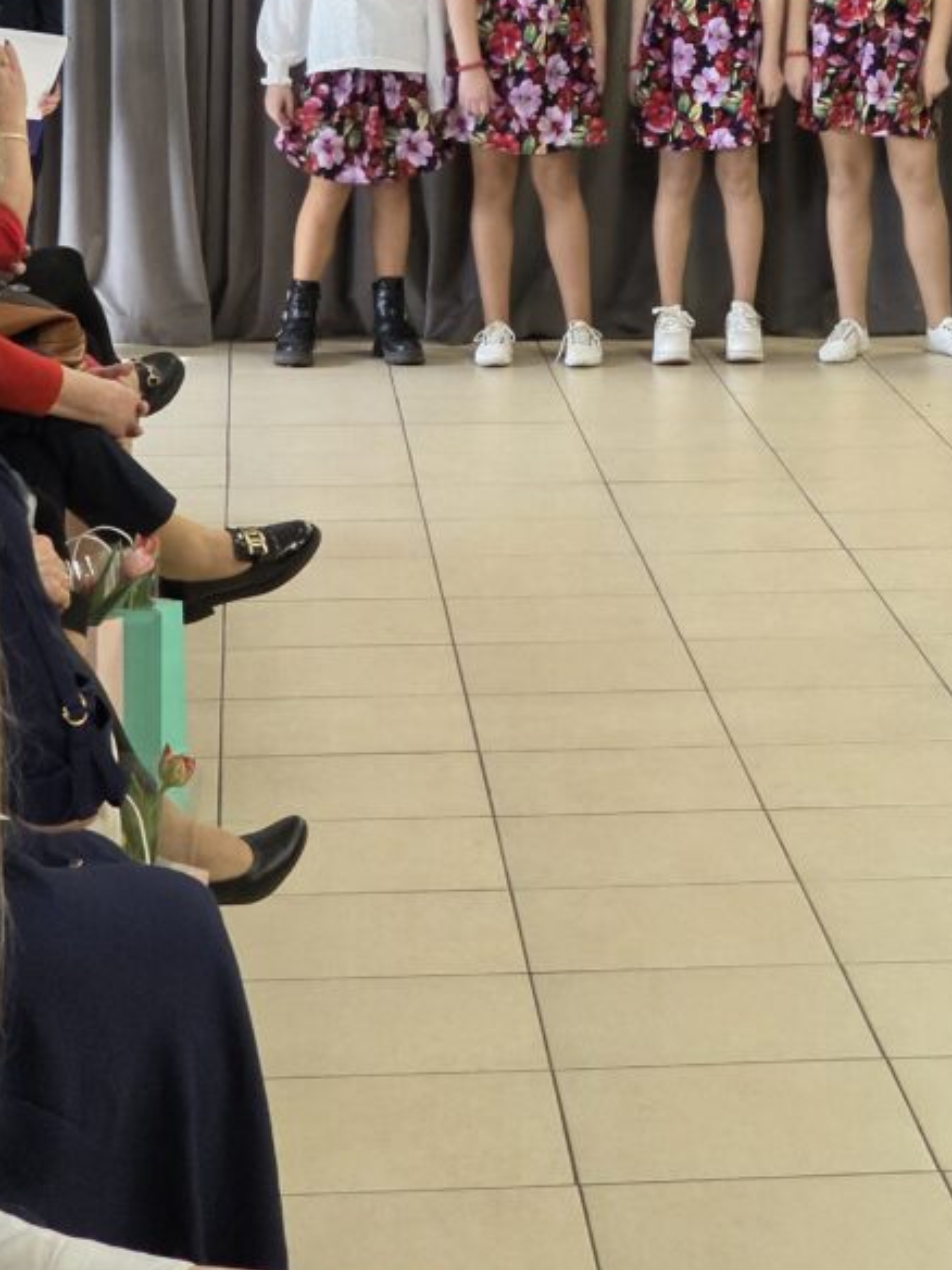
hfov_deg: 12.2
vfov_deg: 16.1
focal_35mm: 121
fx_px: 4437
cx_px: 652
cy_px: 211
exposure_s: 1/163
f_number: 2.4
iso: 640
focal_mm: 7.9
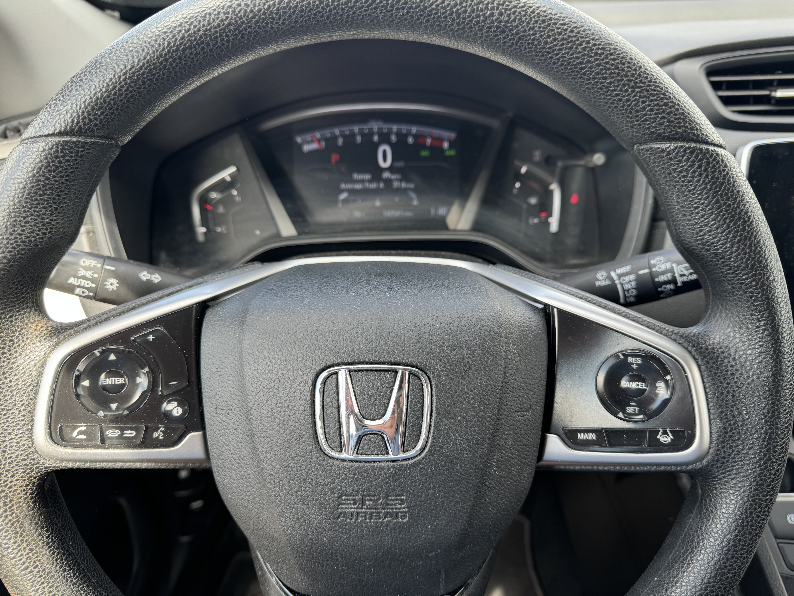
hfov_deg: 71.6
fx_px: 550
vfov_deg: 56.8
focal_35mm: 24
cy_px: 298
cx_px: 397
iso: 50
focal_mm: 6.76
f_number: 1.78
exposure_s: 1/131
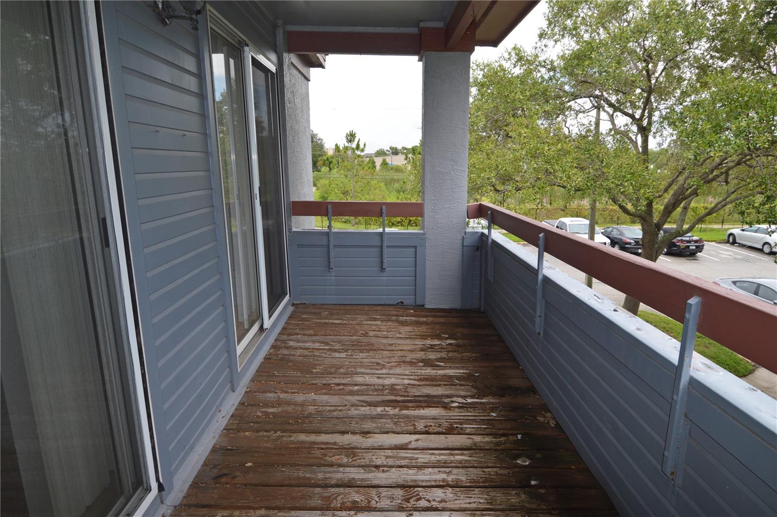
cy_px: 258
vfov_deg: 67.3
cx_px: 388
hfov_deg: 90.1
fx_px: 388
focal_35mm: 18
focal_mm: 12
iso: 100
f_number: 5
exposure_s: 1/200
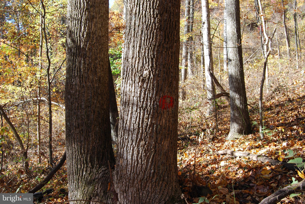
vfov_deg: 37.0
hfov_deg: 53.1
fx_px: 305
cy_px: 102
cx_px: 152
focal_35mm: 36
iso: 200
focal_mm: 24
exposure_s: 1/60
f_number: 8
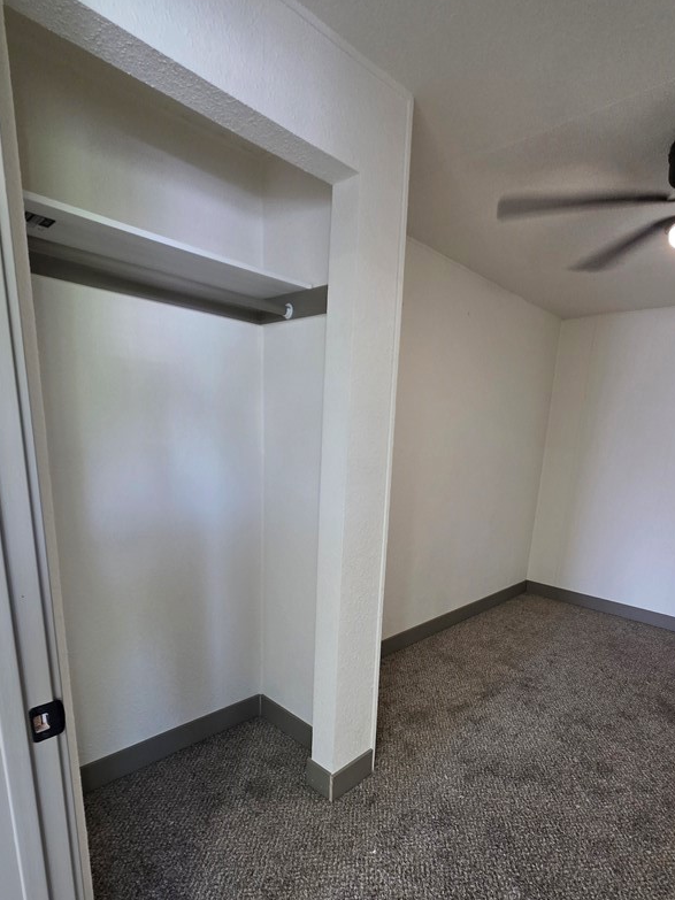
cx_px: 359
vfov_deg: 89.9
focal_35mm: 17
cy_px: 539
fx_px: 442
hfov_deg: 74.6
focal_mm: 2.2
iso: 400
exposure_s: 1/60
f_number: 1.9
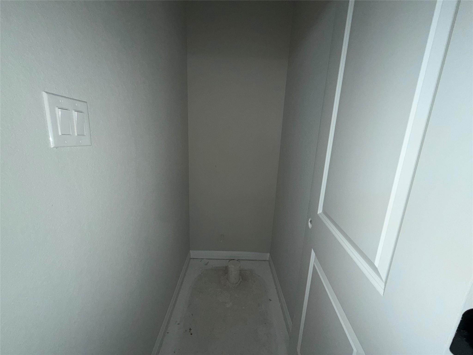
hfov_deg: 102.1
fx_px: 191
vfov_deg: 85.7
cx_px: 236
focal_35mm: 14
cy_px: 178
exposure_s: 1/60
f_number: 2.2
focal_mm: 2.22
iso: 100
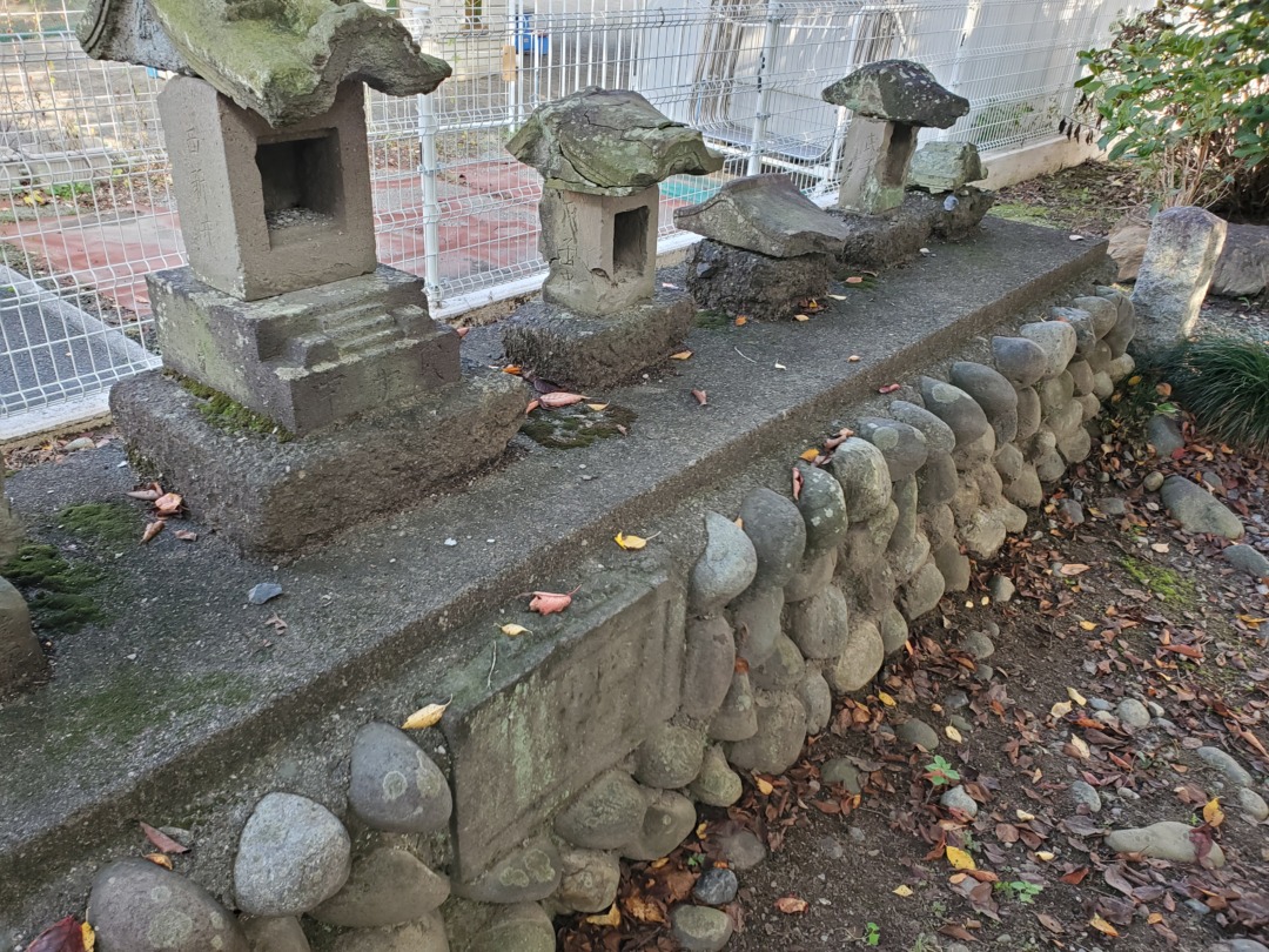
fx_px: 953
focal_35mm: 26
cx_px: 634
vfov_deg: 53.1
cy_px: 476
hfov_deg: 67.3
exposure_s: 1/100
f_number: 2.4
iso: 80
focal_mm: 4.3
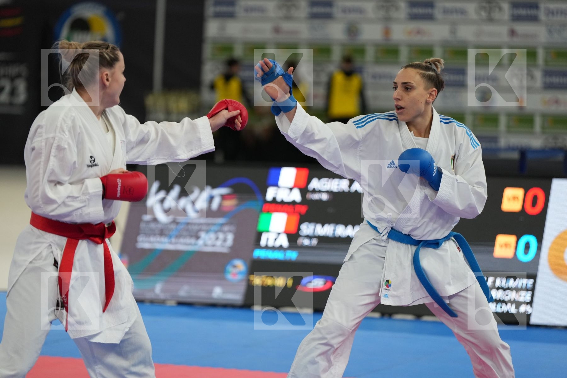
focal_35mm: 162
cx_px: 284
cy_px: 189
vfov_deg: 8.5
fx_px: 2551
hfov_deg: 12.7
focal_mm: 162
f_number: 2.8
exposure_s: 1/1000
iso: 2000
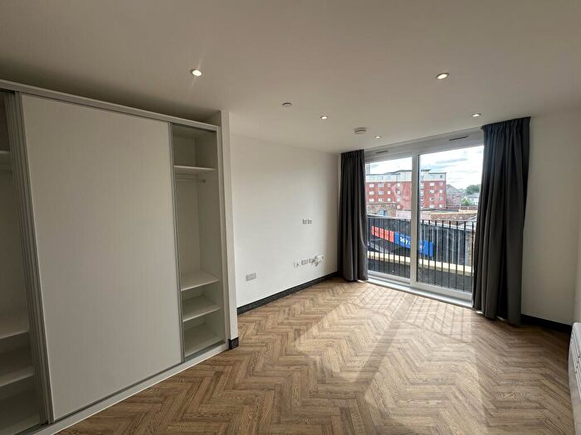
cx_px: 290
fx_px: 235
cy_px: 218
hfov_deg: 102.1
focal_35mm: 14
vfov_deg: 85.7
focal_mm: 2.22
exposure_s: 1/239
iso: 40
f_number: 2.2
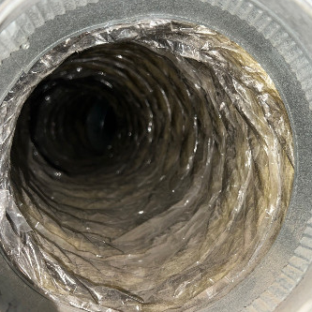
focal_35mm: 35
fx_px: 357
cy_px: 154
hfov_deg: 47.2
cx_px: 170
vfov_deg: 47.2
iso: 32
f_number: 2.2
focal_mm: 4.2
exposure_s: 1/123
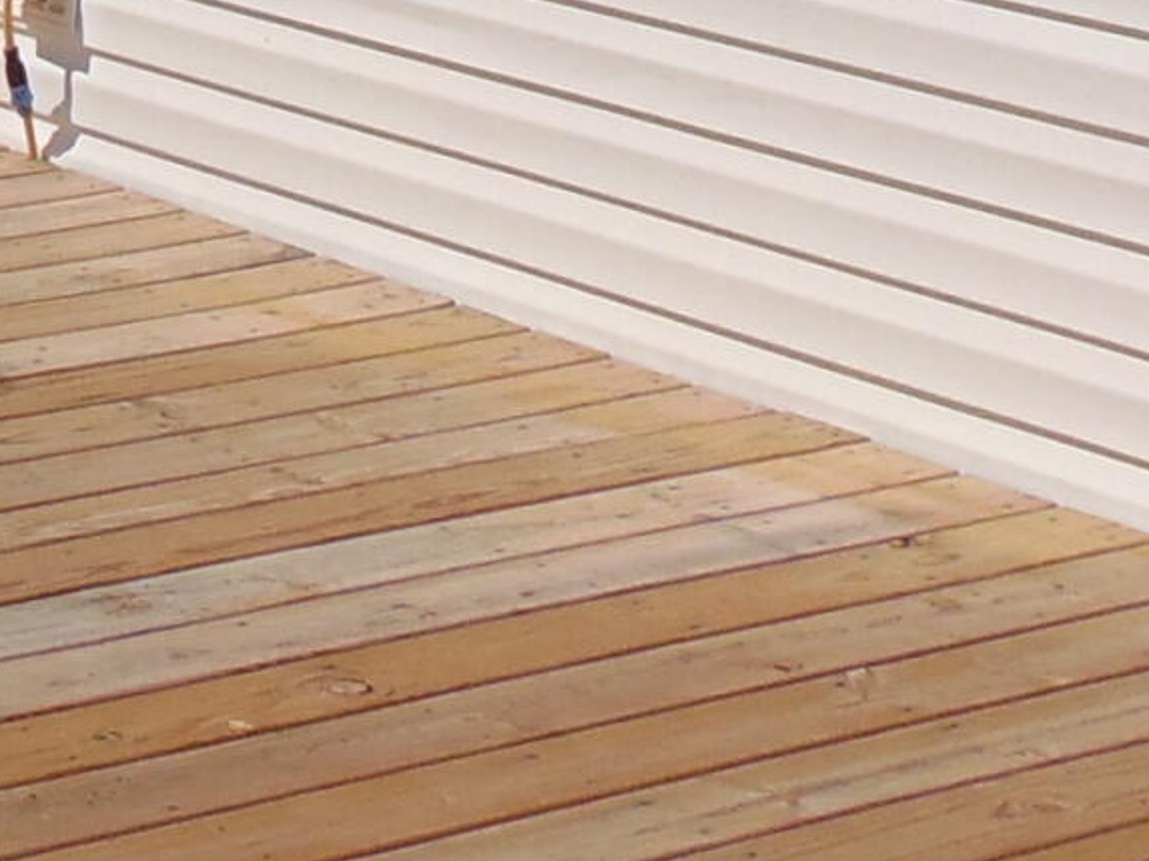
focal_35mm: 131
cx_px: -662
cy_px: -486
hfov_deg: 14.0
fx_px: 4346
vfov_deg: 10.8
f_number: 7.7
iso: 80
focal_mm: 4.5
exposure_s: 1/640
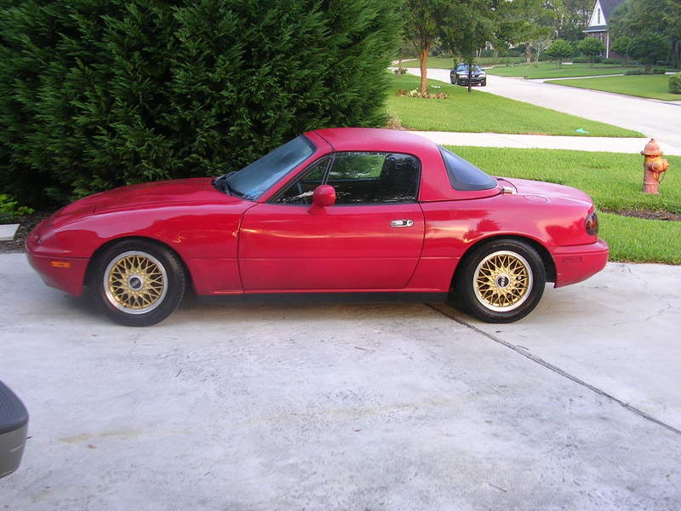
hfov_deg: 38.9
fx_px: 964
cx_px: 340
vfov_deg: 29.7
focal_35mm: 49
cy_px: 256
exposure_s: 1/37.2
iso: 50
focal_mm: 7.5
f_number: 3.1
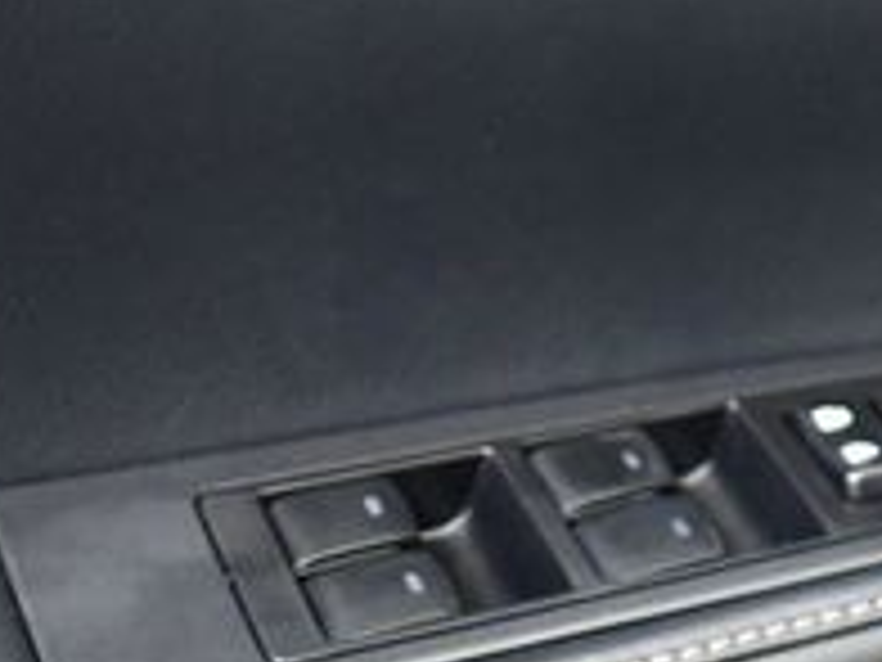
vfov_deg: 12.8
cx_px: 796
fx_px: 2879
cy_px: -144
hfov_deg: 17.2
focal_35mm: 113
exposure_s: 1/60
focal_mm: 18
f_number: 3.5
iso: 4000
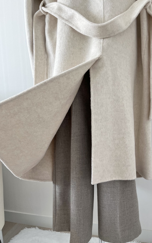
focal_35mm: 28
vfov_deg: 66.5
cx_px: 92
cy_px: 121
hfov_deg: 44.3
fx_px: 186
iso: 125
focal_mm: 5.1
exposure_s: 1/121
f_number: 1.6
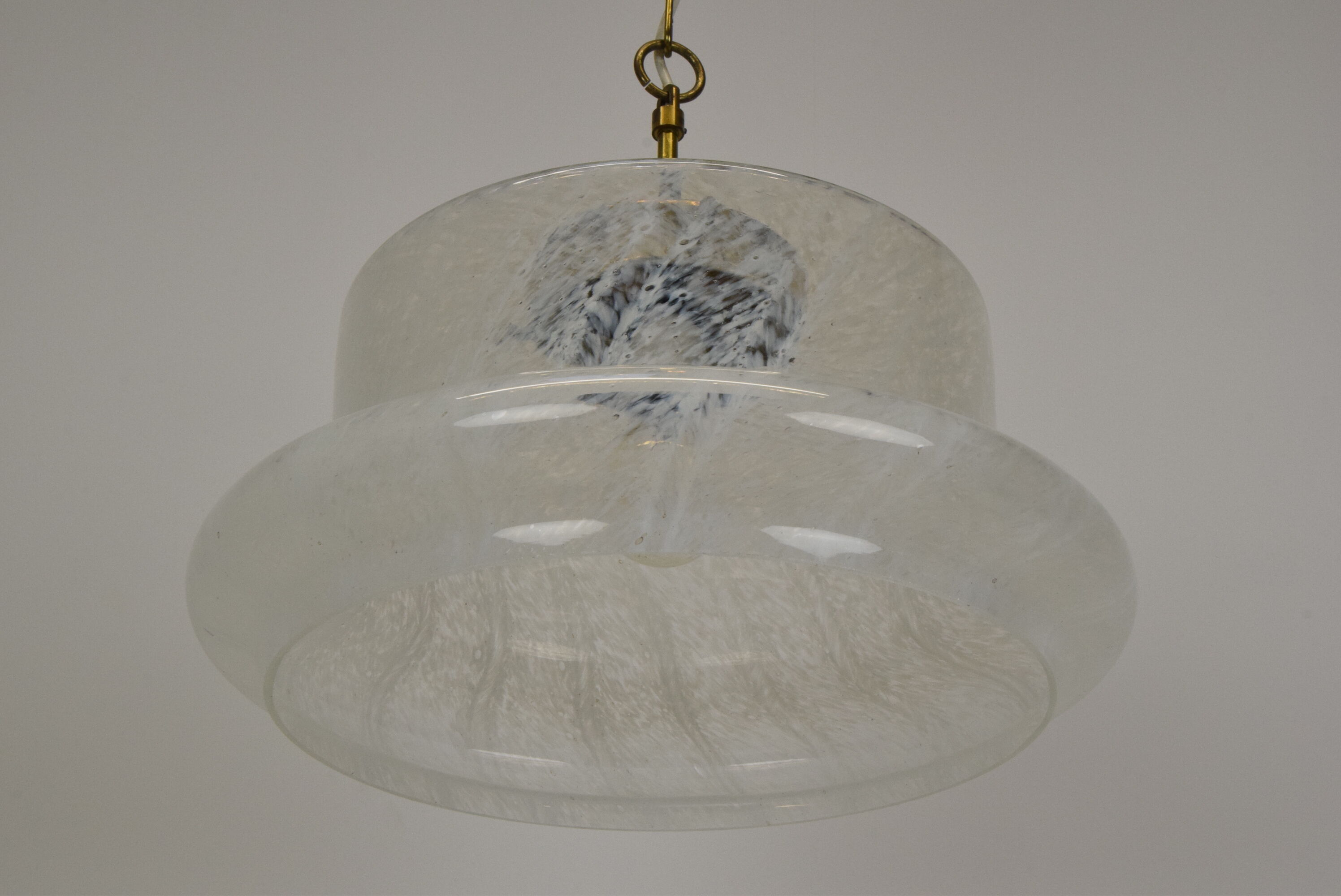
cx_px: 670
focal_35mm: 52
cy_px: 448
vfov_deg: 25.8
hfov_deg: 37.8
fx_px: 1957
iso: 1600
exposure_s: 1/100
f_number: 20
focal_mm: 35
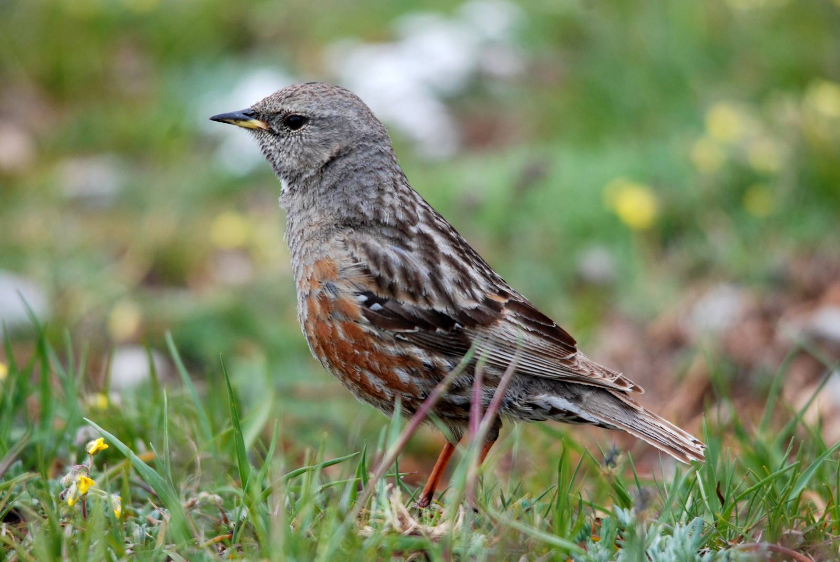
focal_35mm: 750
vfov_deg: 1.8
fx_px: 17521
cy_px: 281
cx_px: 420
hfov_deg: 2.7
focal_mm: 500
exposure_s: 1/320
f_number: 6.3
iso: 400
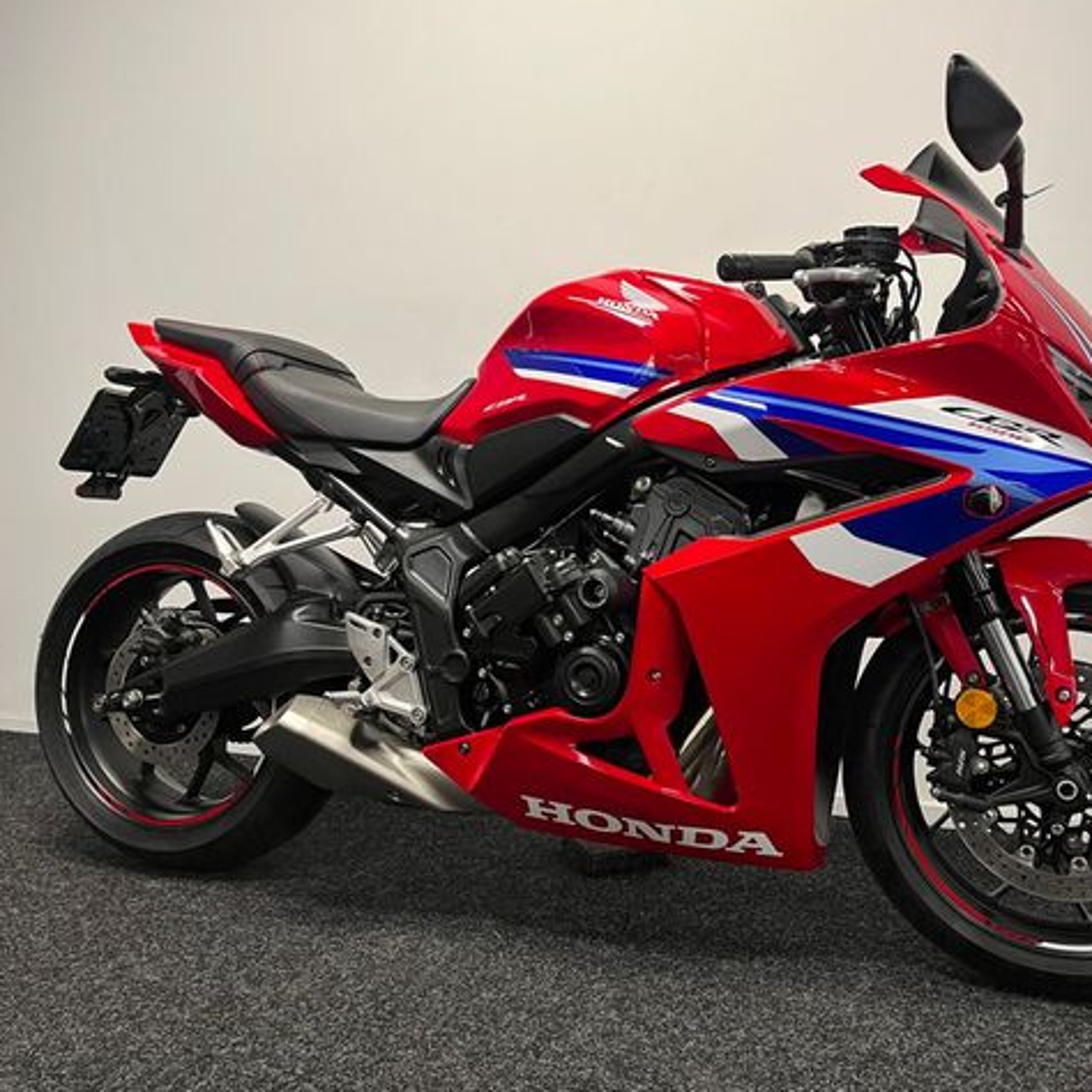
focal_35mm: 31
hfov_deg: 52.0
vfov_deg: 52.5
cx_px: 680
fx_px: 1106
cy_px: 544
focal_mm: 5.1
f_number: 1.6
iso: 100
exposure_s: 1/50
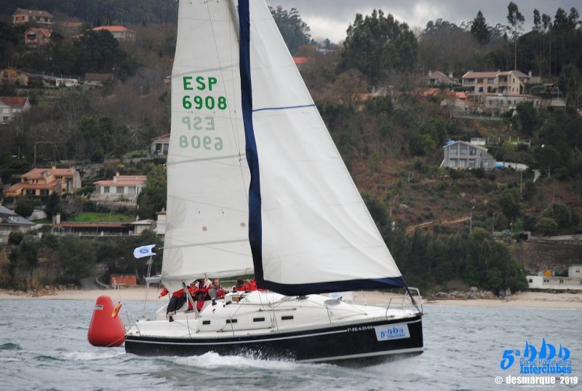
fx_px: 2965
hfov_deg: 11.2
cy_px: 196
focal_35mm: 183
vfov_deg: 7.5
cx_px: 291
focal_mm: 122
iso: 200
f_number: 4.8
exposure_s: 1/125
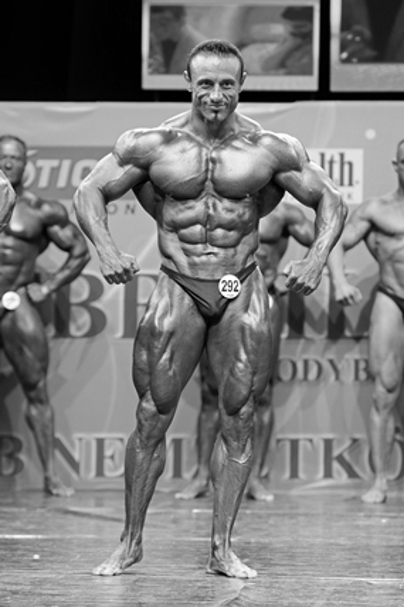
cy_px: 304
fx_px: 3164
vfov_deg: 11.0
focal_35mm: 188
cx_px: 202
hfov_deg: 7.3
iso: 800
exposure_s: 1/125
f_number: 3.2
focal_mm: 125
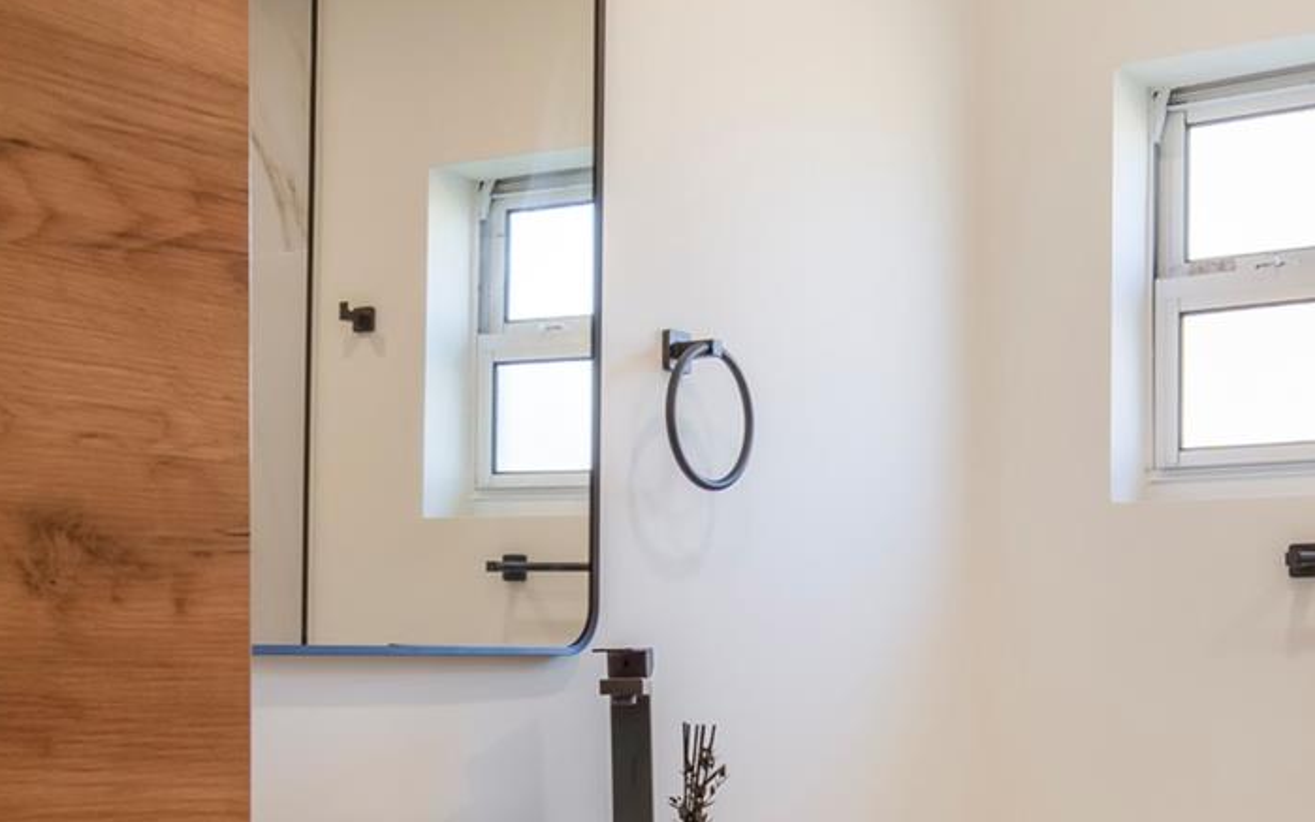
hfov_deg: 41.0
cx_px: 700
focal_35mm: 49
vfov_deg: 25.8
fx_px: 1756
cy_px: 683
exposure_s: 1/100
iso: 100
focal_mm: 14
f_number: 7.1
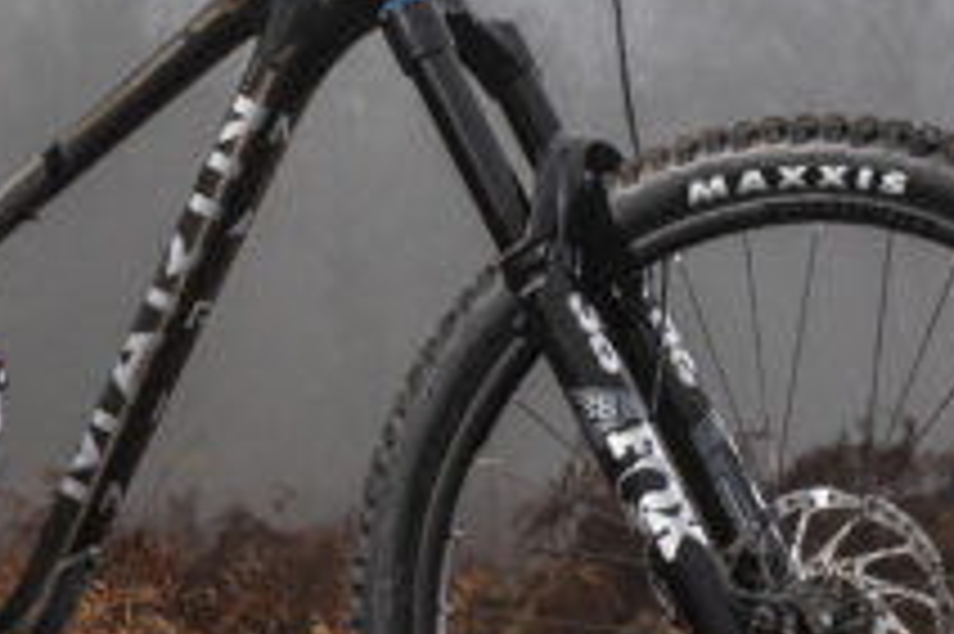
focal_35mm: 177
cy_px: 378
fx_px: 4687
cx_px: 40
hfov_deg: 11.5
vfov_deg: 7.7
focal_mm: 50
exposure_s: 1/500
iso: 800
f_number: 5.6
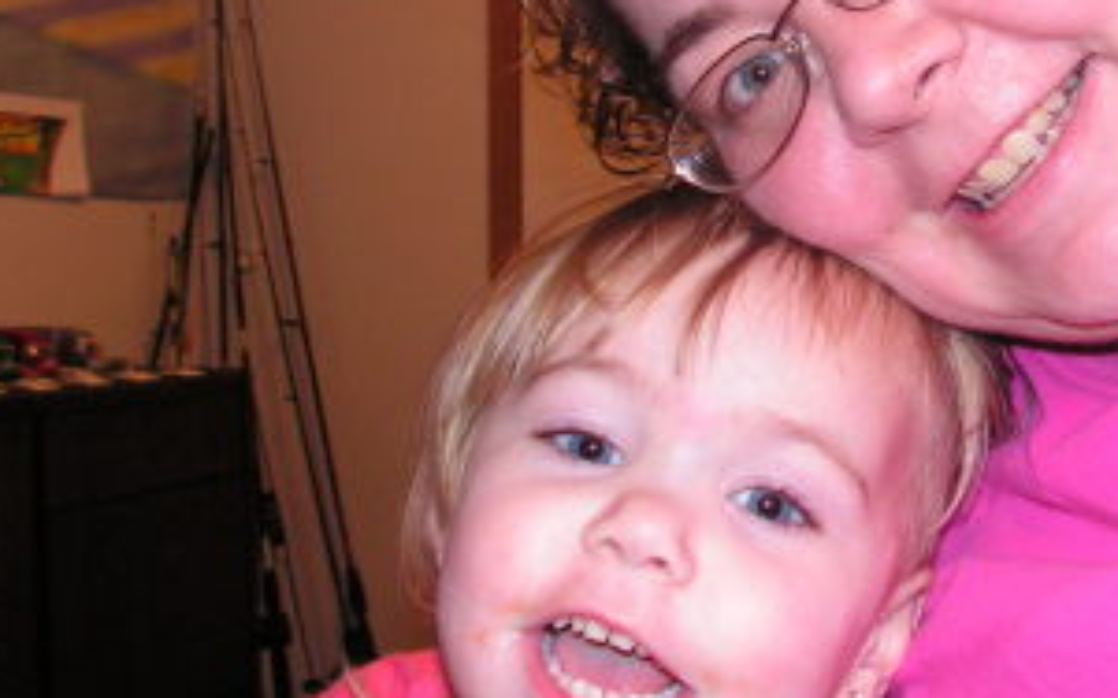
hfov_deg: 35.0
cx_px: 813
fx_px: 1736
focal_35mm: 57
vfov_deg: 22.7
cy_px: 258
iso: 200
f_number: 3.2
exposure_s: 1/40
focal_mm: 6
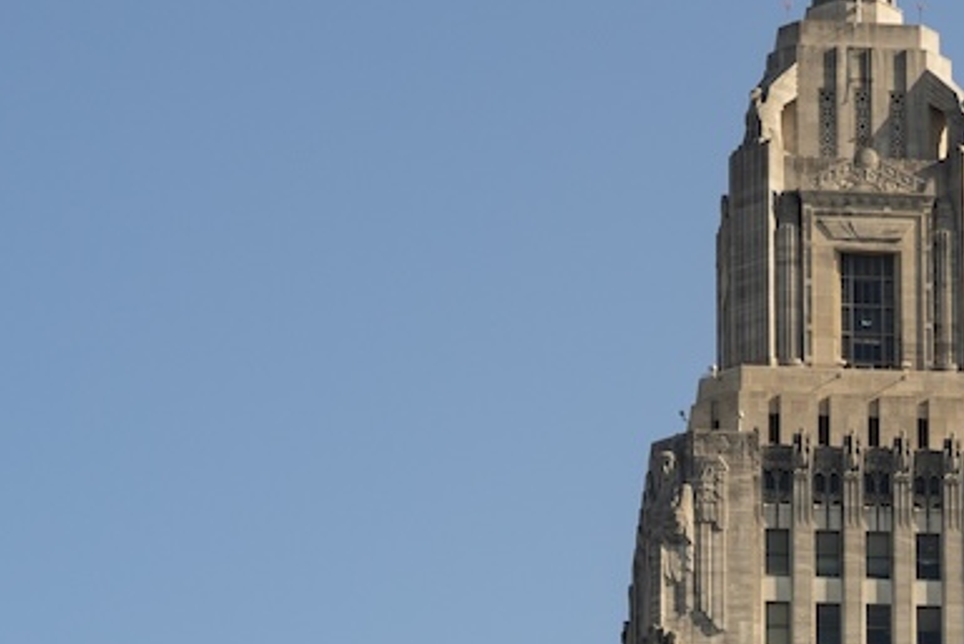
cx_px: 1092
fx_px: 5839
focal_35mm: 218
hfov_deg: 9.3
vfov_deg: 6.1
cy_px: 1461
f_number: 9
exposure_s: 1/250
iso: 100
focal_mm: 42
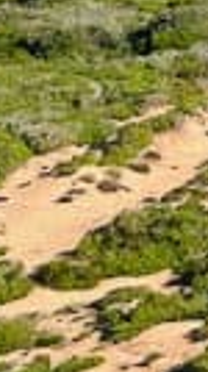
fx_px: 2136
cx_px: 893
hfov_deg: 4.9
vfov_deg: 8.7
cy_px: -633
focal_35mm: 217
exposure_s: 1/3831
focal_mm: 5.7
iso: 50
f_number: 1.5
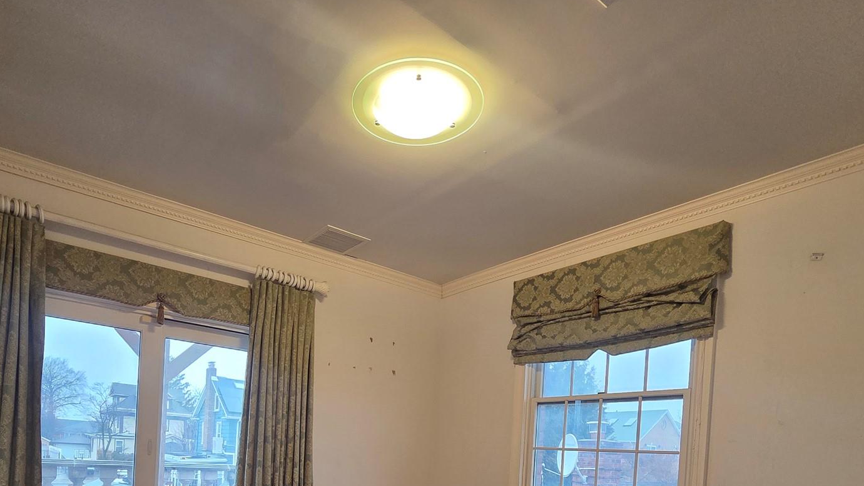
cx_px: 367
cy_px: 454
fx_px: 481
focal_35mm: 21
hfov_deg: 83.3
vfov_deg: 47.1
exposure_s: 1/60
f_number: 2.2
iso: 250
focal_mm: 2.2
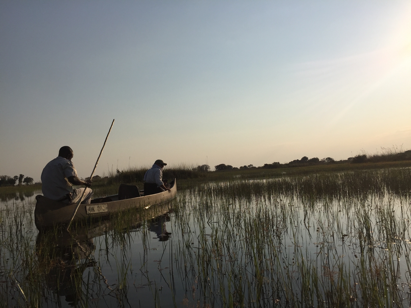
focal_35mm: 29
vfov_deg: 48.2
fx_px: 344
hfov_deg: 61.7
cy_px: 154
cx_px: 206
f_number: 2.2
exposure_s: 1/4950
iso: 32
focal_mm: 4.15
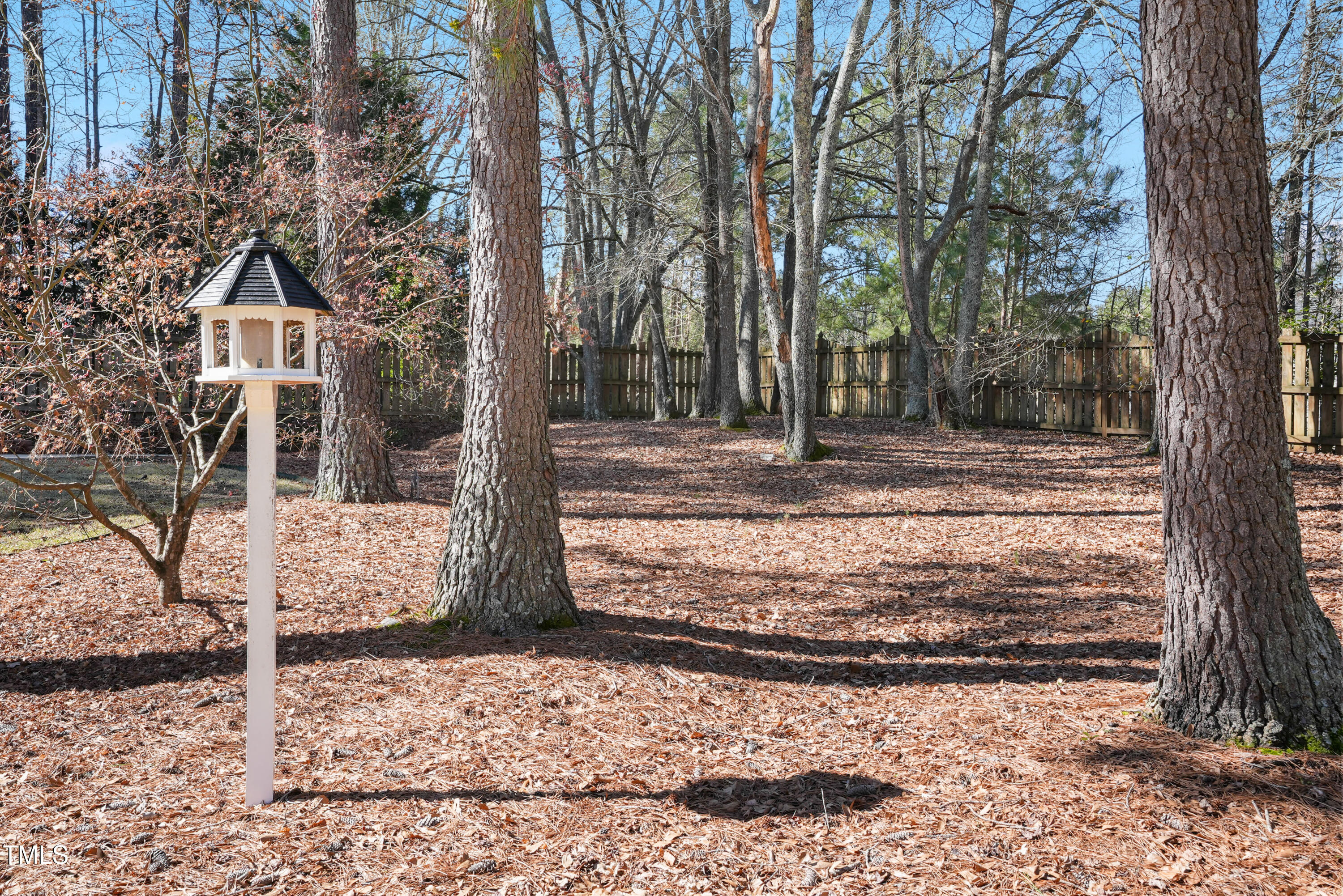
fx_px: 1306
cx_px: 672
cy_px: 448
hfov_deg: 54.4
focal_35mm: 35
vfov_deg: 37.9
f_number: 10
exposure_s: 1/40
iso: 500
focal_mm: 35
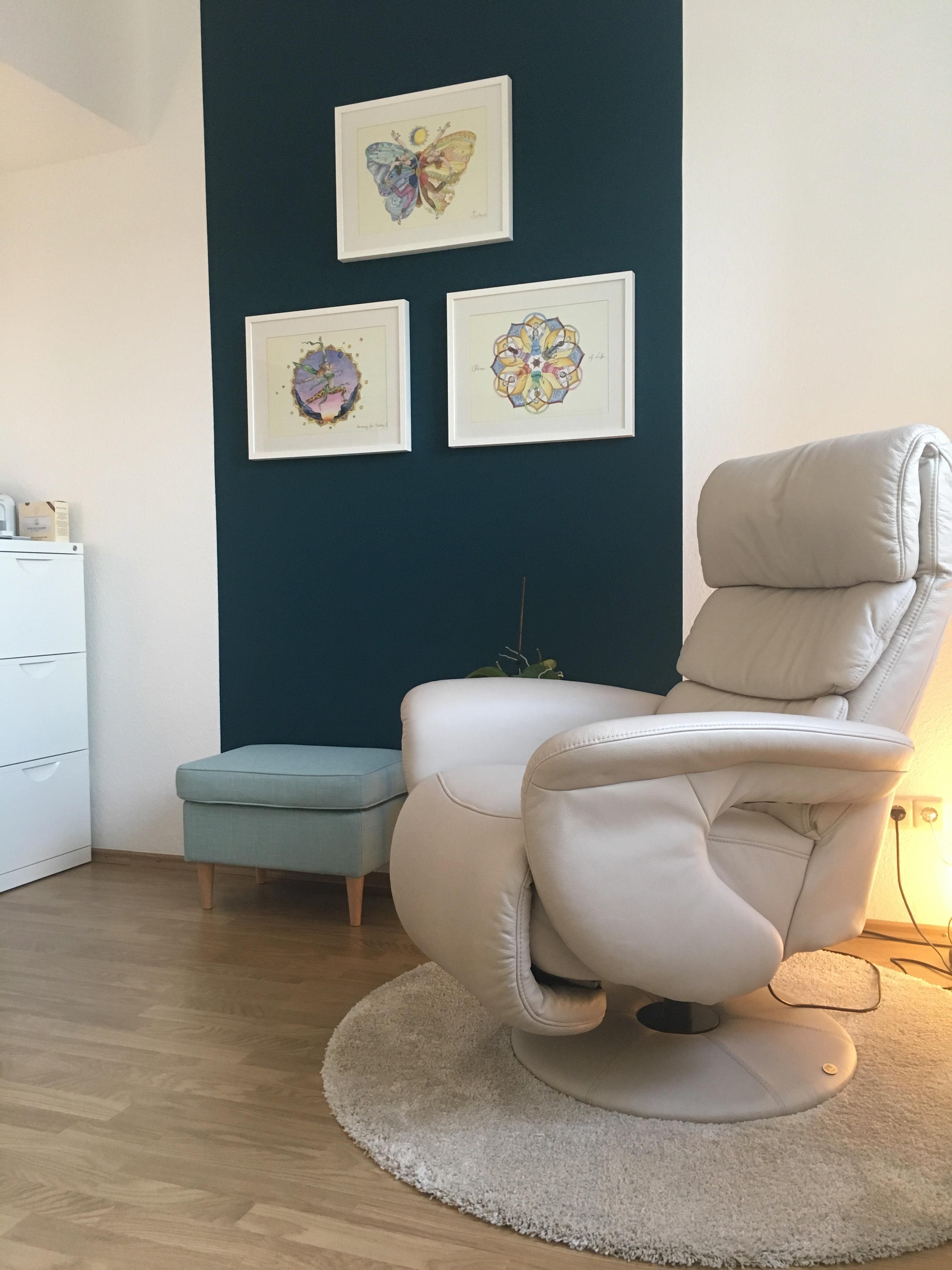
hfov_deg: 48.2
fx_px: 1063
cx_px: 476
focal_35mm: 29
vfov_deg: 61.7
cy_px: 635
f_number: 2.2
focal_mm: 4.15
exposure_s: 1/33
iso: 160
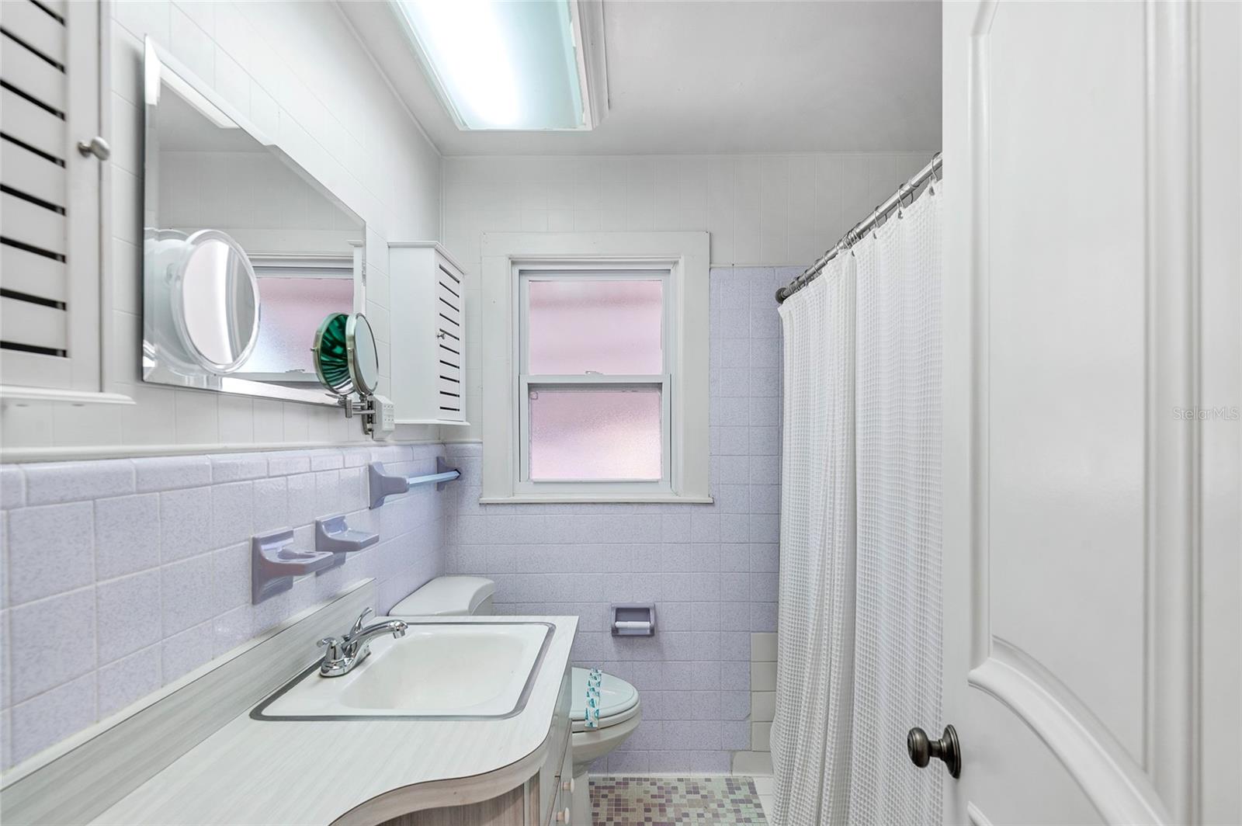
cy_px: 413
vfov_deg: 70.3
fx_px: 586
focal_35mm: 17
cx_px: 621
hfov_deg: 93.3
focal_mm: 17
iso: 100
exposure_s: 1/4
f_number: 9
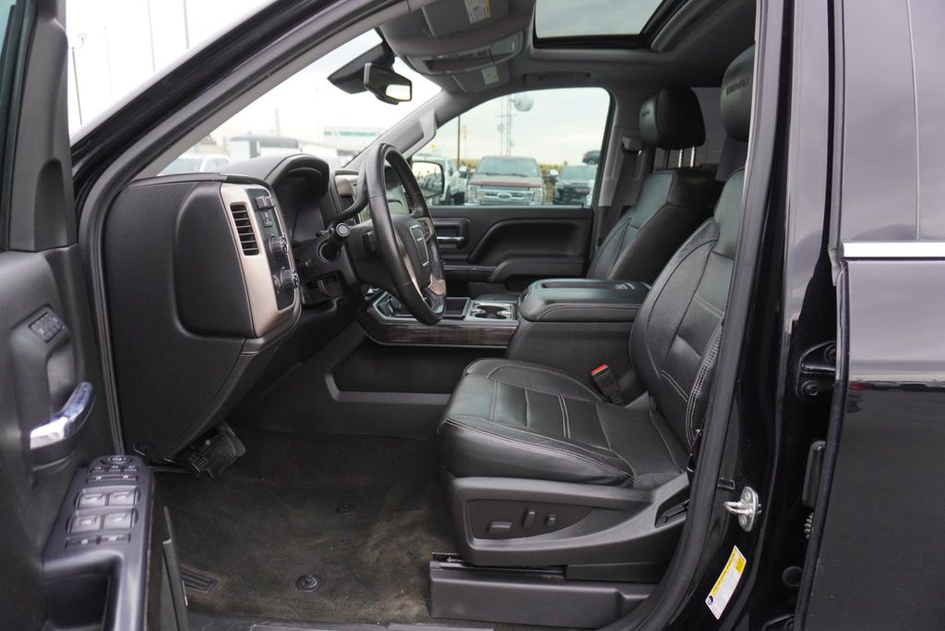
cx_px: 472
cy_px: 316
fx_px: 630
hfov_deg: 73.7
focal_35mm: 24
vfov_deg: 53.2
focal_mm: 16
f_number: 4
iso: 800
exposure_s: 1/320
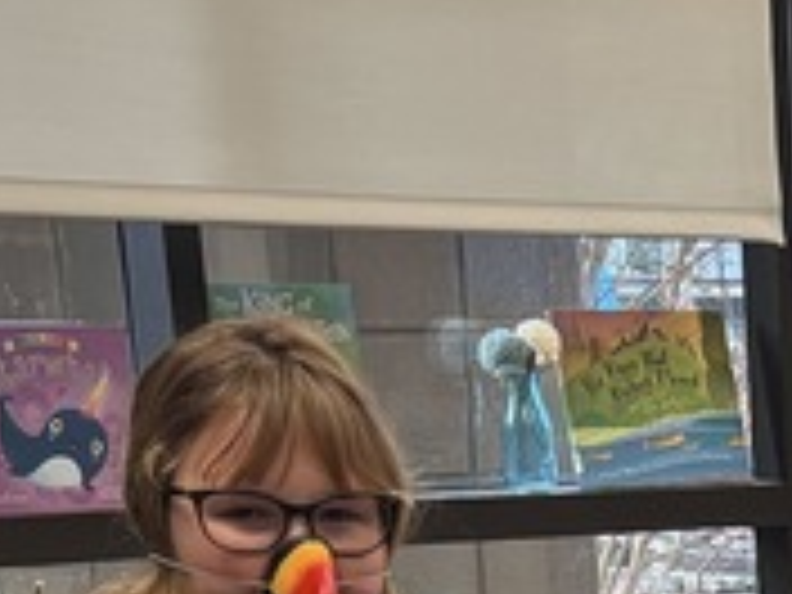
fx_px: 3455
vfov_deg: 8.8
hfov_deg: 11.9
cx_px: 1476
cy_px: 1472
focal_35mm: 151
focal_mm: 5.96
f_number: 1.6
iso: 125
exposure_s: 1/60
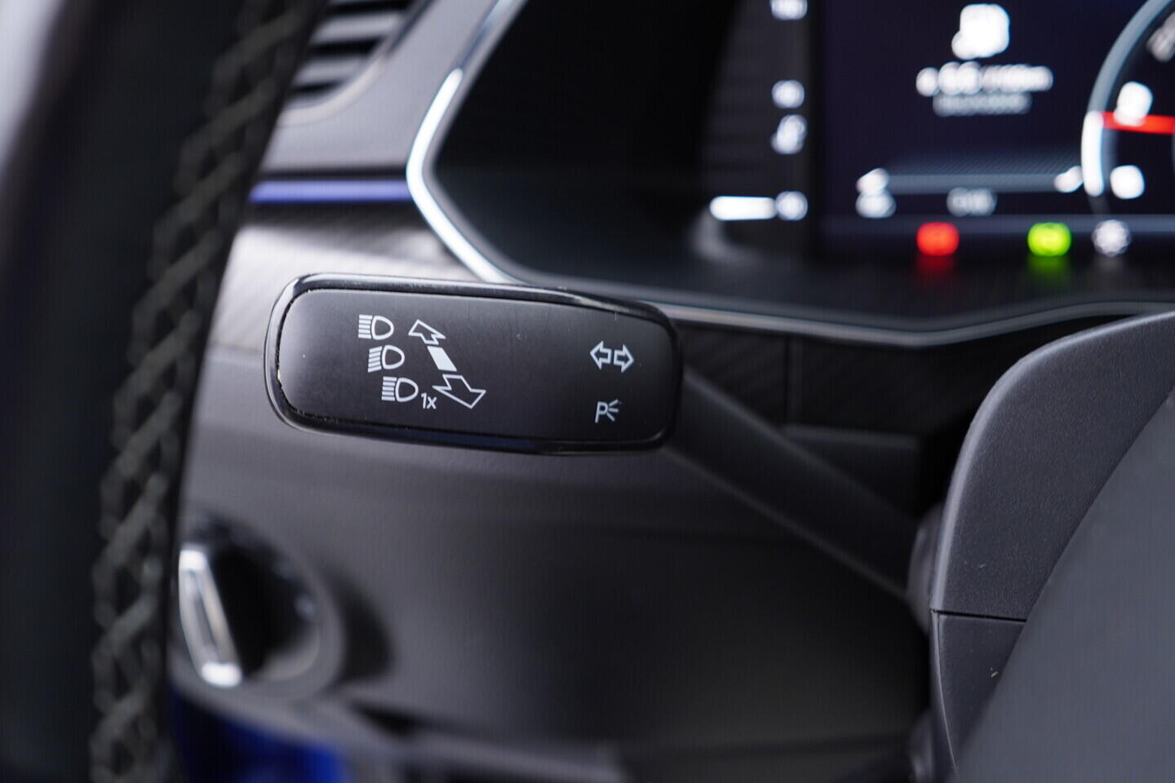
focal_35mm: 36
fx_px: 1175
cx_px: 588
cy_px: 392
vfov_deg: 36.9
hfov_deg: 53.1
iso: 320
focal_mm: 24
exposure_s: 1/40
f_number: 2.8
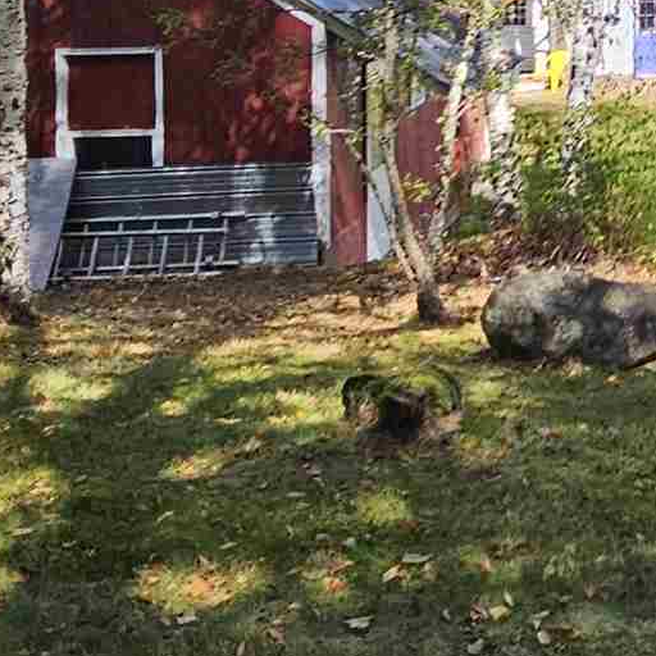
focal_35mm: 69
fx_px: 1479
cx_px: 849
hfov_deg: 22.4
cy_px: -115
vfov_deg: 23.1
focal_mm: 2.2
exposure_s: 1/662
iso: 50
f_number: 2.2
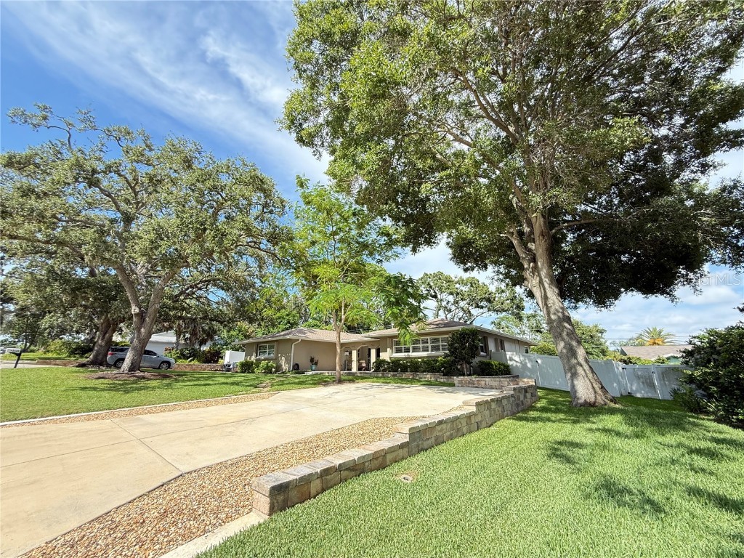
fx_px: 301
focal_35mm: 14
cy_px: 279
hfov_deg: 102.1
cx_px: 372
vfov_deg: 85.7
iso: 64
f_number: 2.2
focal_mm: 2.22
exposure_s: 1/405
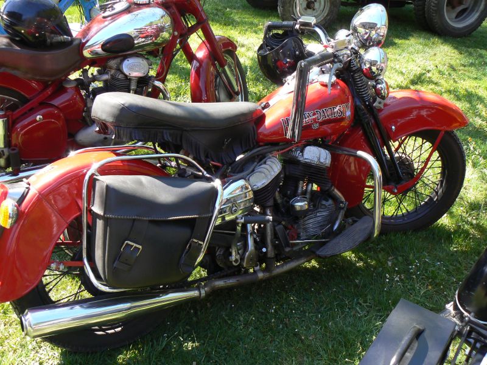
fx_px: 506
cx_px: 244
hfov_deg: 51.4
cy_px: 182
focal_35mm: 36
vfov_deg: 39.7
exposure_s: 1/125
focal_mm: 6
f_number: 4
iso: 80
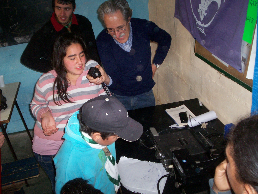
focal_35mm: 37
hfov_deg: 50.1
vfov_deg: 38.7
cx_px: 128
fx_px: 276
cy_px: 99
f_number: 4.5
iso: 140
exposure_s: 1/64
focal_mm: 5.9
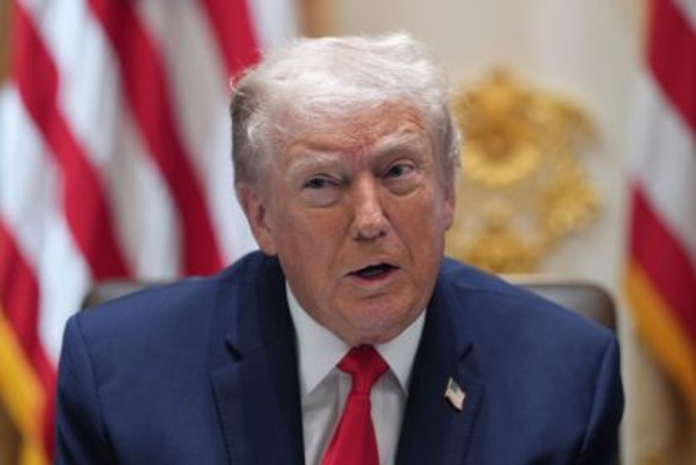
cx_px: 348
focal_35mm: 180
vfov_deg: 7.6
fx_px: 3484
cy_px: 232
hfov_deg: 11.4
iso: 2000
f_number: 2.2
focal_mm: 120
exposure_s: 1/320
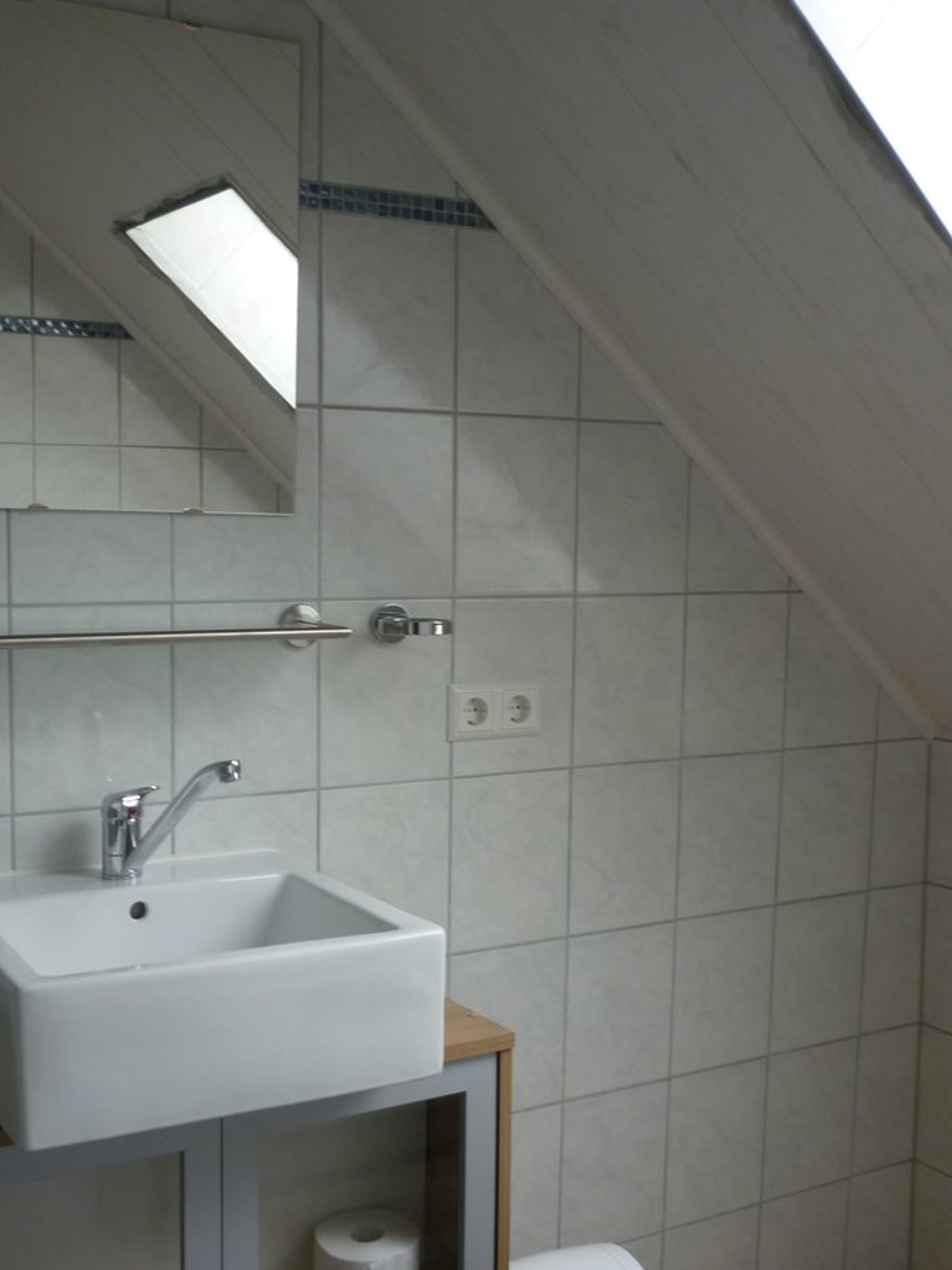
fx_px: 1430
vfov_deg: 47.9
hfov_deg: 36.8
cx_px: 430
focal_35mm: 39
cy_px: 634
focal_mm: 5.2
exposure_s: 1/30
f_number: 3.3
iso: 80
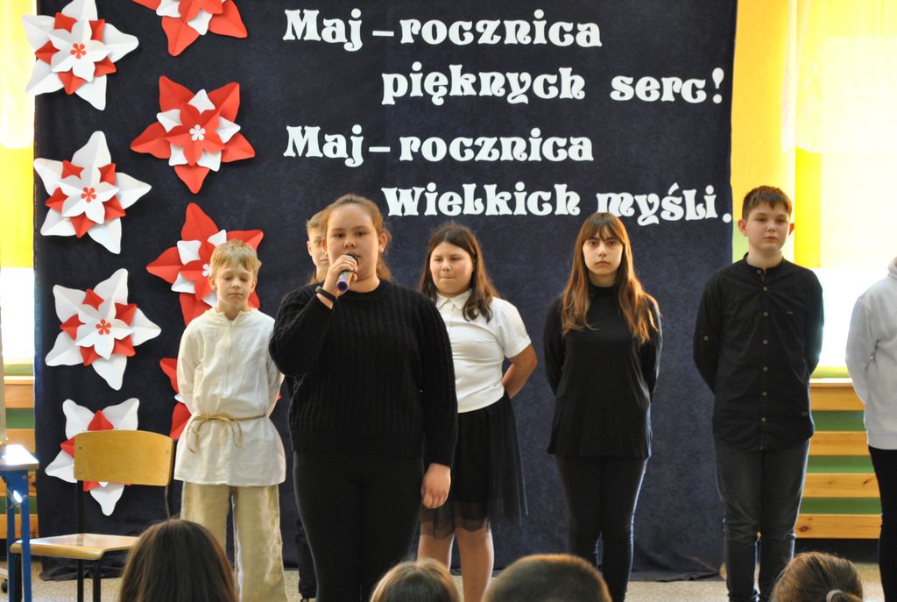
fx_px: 2059
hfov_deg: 24.6
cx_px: 448
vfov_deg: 16.6
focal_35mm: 82
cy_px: 301
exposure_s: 1/13
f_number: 5.6
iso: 400
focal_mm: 55
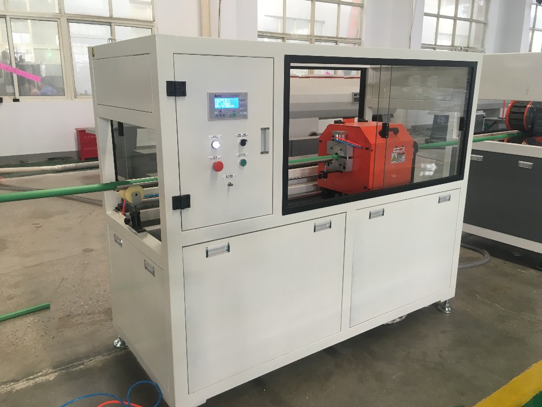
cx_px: 271
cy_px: 204
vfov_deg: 48.2
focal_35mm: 29
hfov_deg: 61.7
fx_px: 454
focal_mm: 4.15
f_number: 2.2
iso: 80
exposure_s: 1/33
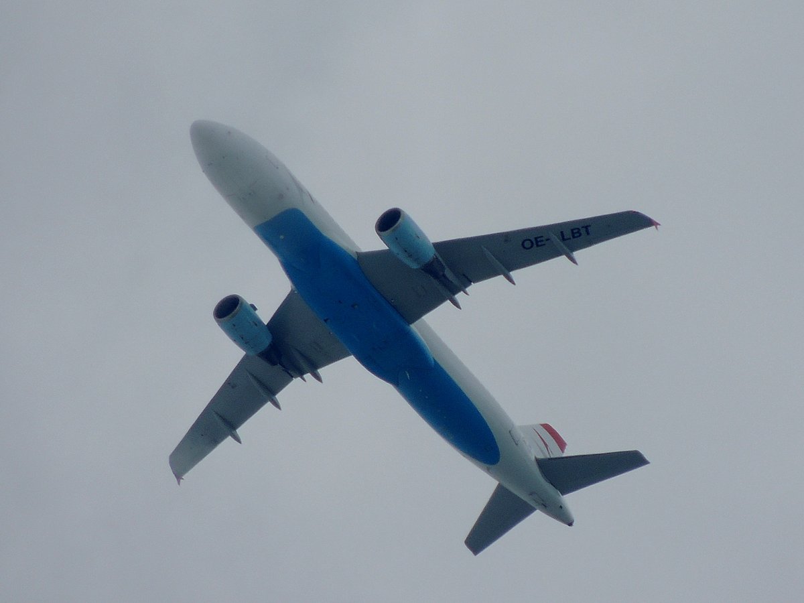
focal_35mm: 1000
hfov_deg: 2.0
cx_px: 402
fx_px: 23226
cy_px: 302
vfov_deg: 1.5
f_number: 5.9
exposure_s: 1/640
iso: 100
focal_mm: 180
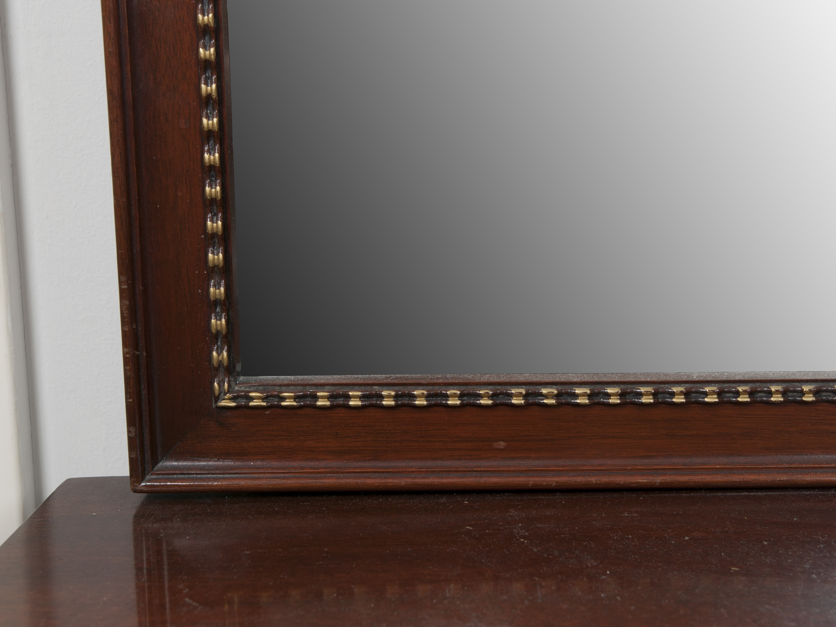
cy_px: 314
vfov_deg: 31.5
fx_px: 1111
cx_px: 424
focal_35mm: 46
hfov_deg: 41.2
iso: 400
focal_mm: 28
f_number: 8
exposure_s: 1/60
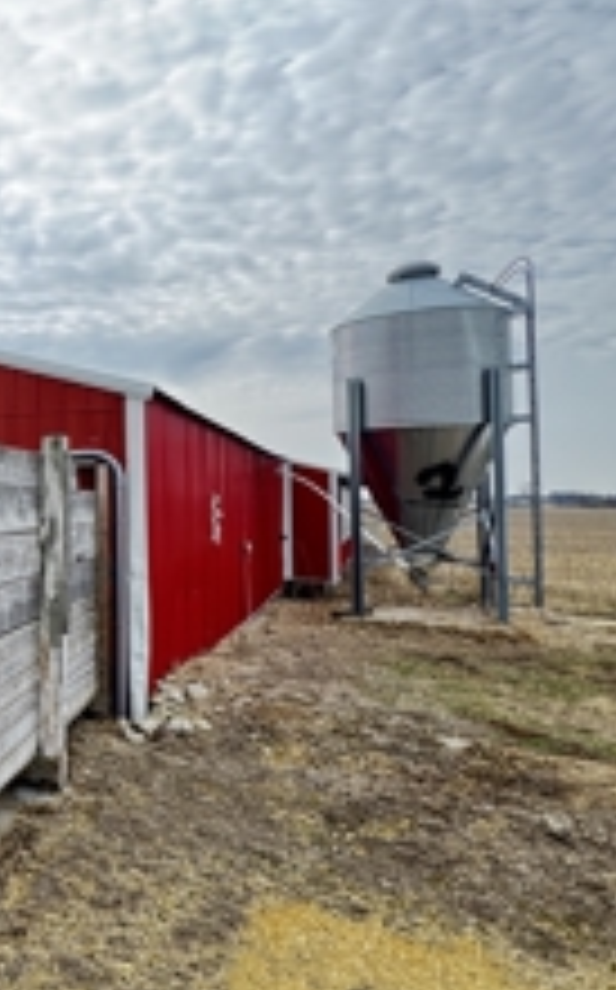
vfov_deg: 68.4
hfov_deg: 33.2
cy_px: 477
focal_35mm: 27
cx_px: -193
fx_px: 727
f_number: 2.2
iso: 40
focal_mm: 2.22
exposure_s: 1/253
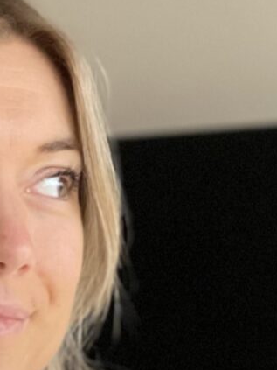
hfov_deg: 5.8
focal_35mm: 252
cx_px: -98
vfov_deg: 7.5
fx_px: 2690
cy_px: 779
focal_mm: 6
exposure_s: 1/122
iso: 200
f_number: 2
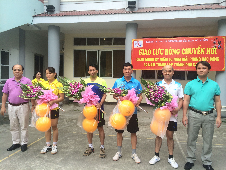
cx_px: 113
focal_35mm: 29
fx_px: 189
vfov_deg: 48.2
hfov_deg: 61.7
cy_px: 85
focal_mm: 4.15
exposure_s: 1/318
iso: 32
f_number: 2.2
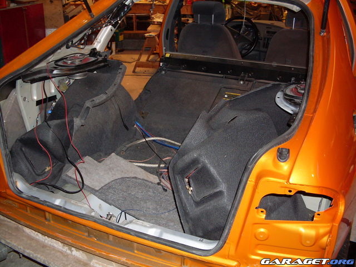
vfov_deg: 37.7
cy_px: 134
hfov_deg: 49.0
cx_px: 178
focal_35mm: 38
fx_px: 391
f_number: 2.8
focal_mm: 6.3
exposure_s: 1/45
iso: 120
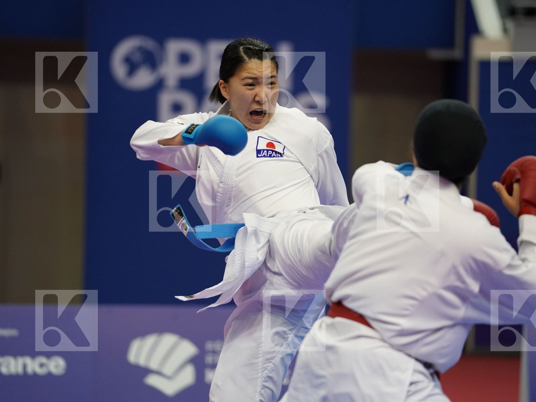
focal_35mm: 193
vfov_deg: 7.7
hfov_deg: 10.2
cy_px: 201
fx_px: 2988
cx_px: 294
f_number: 2.8
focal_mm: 178
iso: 4000
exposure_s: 1/1000
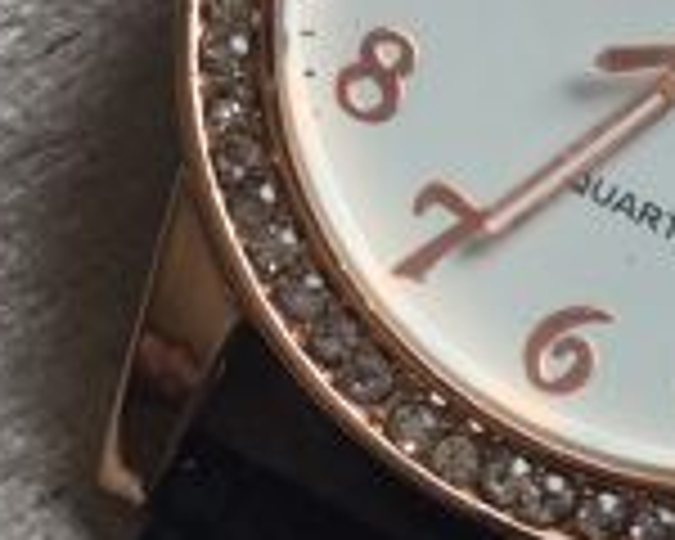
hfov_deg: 19.3
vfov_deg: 15.8
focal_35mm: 97
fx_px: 1938
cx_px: 657
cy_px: 144
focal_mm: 3.3
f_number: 2.4
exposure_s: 1/50
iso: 25
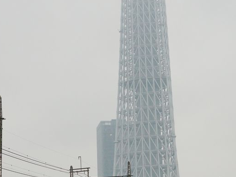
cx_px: 116
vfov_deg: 15.7
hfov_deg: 20.9
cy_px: 106
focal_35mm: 94
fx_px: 641
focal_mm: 30
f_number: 4
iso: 800
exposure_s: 1/500
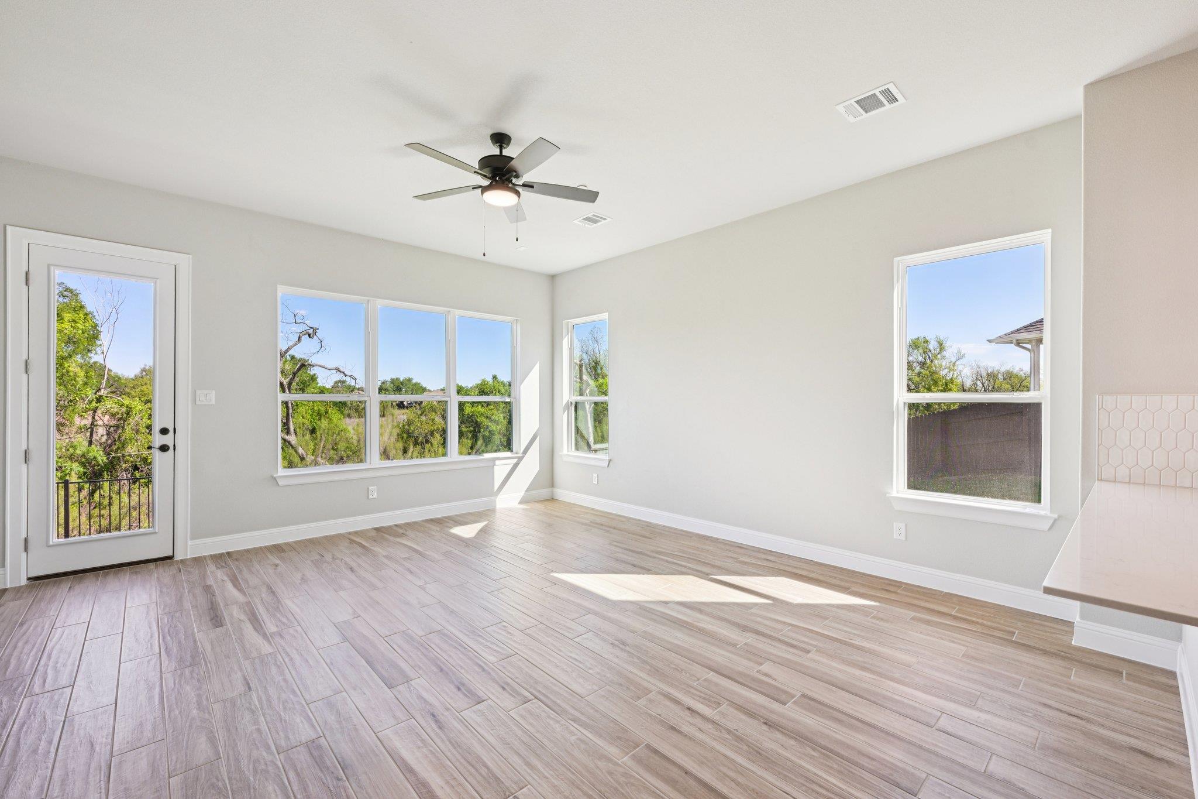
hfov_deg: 100.4
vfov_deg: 77.3
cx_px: 599
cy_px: 400
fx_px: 499
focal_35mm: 15
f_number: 6.7
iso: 100
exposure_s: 1/60
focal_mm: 15
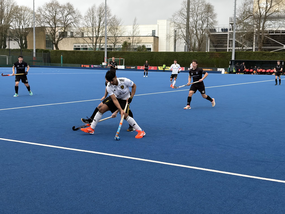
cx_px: 142
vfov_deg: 28.0
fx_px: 428
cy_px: 107
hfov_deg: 36.8
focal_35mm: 52
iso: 32
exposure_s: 1/571
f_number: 1.6
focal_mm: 5.96
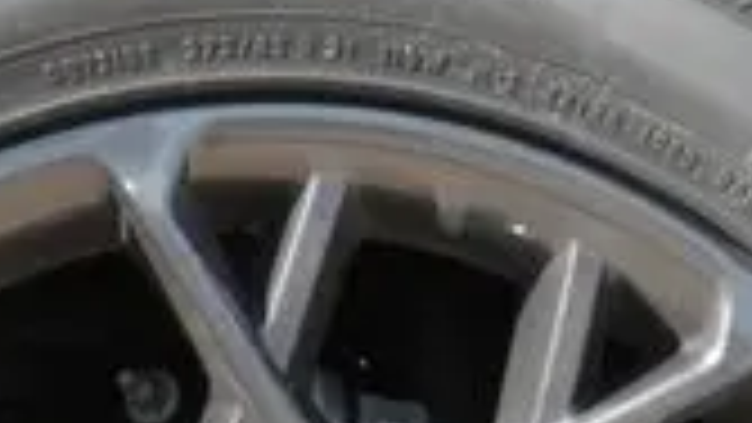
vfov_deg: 7.1
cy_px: 799
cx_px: 504
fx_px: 3331
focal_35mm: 167
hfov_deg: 12.9
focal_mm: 20
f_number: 22
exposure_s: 1/15
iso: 200
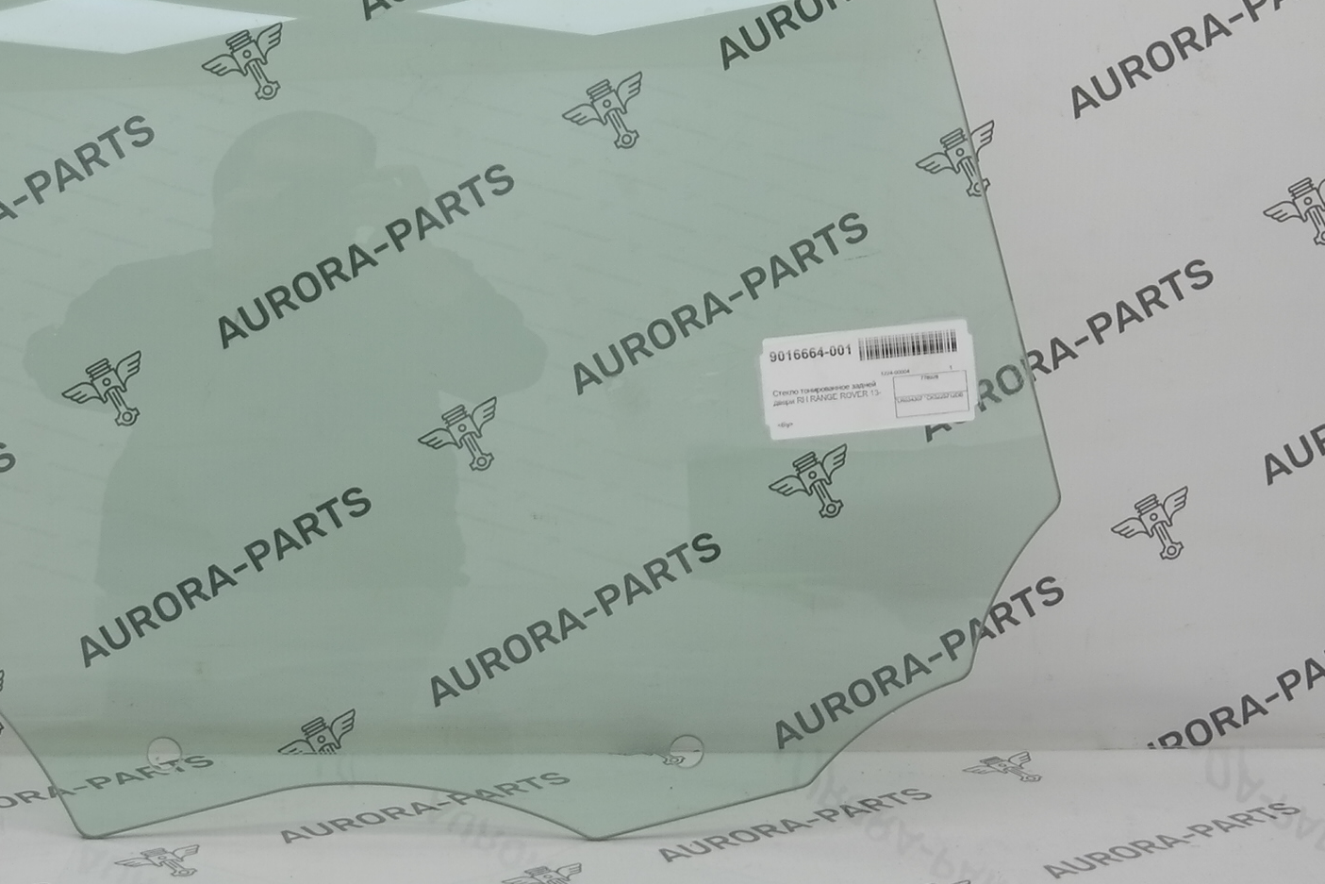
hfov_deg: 24.3
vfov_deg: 16.3
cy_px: 144
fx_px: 3055
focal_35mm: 83
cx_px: 418
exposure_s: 1/80
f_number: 3.5
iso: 160
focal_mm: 20
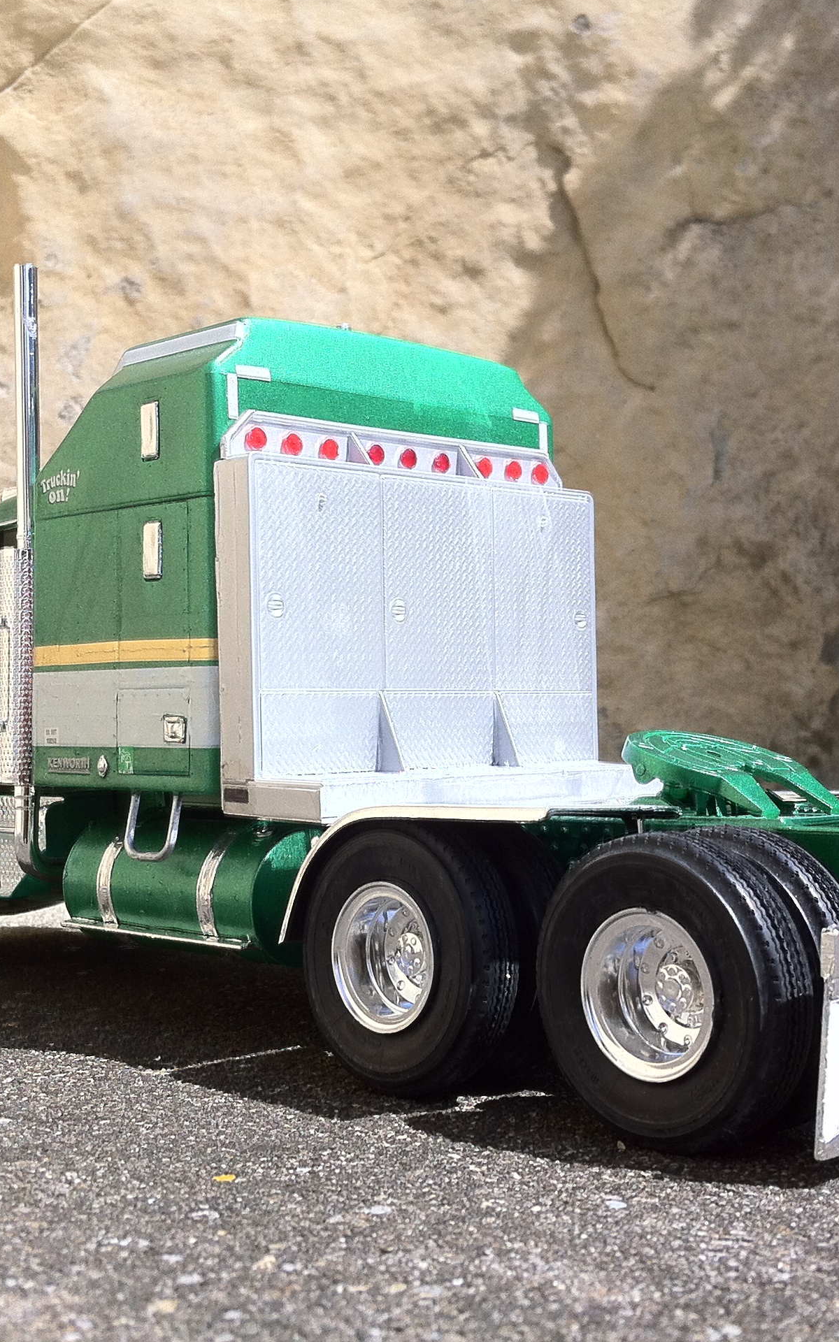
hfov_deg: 25.8
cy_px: 672
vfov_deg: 40.3
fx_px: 1829
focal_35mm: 50
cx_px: 476
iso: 80
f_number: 2.8
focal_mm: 3.85
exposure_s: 1/1117
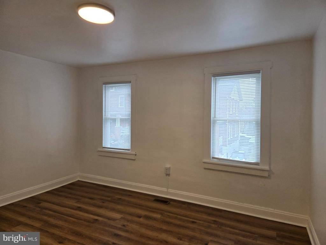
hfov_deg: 73.9
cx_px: 163
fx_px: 217
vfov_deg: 58.9
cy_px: 122
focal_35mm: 23
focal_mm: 5.4
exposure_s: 1/120
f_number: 1.8
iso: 50
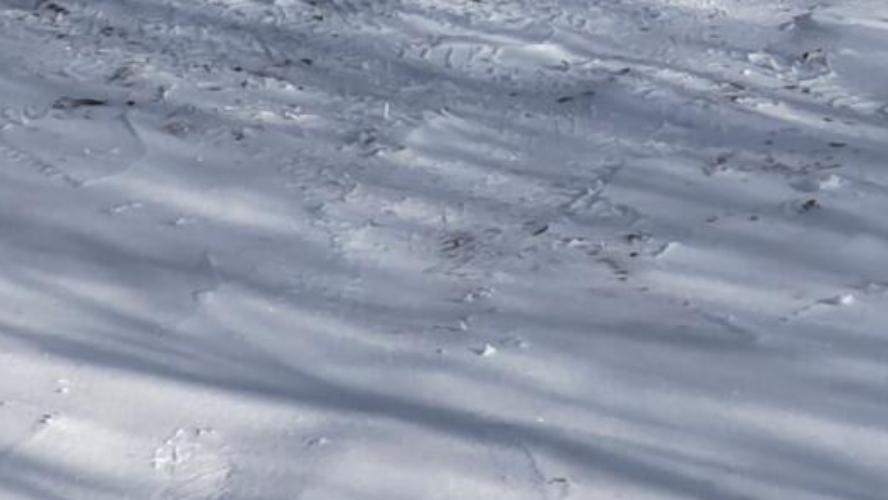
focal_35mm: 151
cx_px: -515
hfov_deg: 13.3
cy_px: -1118
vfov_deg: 7.0
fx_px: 3556
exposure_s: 1/5000
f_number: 1.8
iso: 100
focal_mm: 8.67
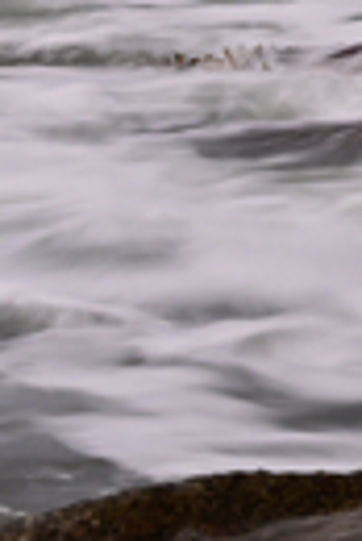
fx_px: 5957
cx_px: 2251
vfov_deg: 5.0
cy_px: -1036
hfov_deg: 3.1
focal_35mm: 396
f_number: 13
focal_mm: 43
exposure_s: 1/4
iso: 64
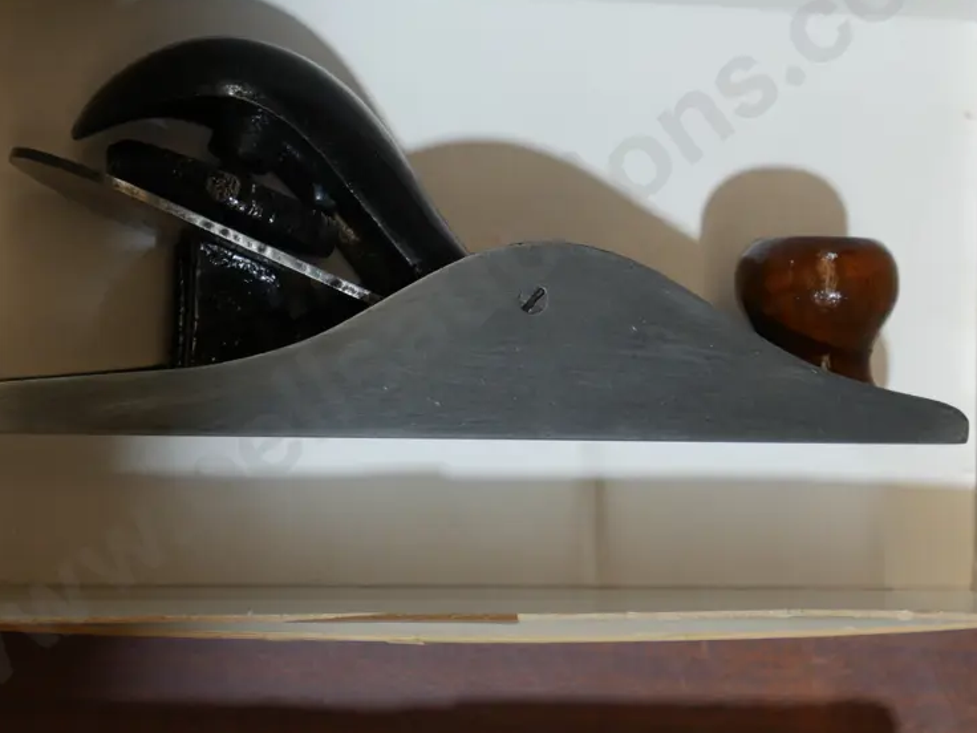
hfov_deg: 19.1
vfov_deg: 14.4
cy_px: 285
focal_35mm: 103
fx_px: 2907
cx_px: 481
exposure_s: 1/80
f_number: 5.5
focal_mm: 37
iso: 320
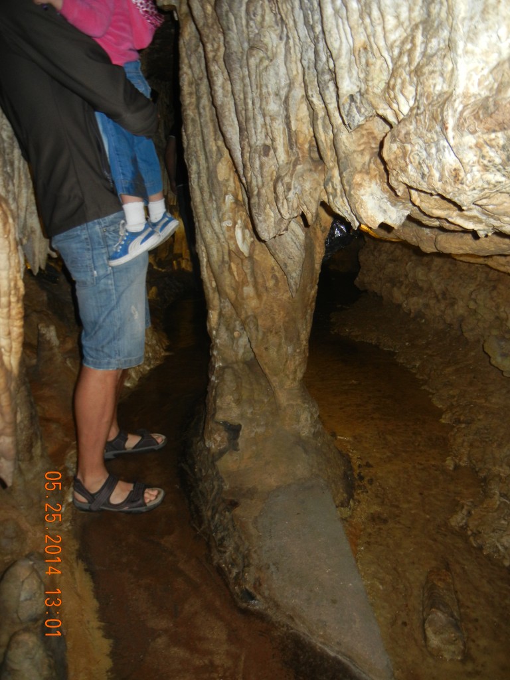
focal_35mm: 30
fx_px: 589
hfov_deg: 46.8
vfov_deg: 60.0
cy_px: 340
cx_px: 255
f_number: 3.5
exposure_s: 1/30
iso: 200
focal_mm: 5.4
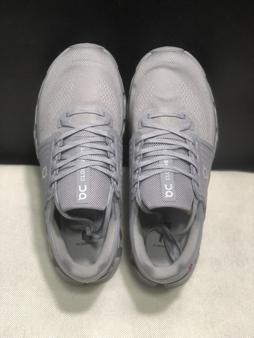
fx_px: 558
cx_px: 127
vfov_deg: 33.8
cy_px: 169
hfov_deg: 25.7
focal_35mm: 57
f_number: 2.8
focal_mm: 6.6
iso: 200
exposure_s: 1/30
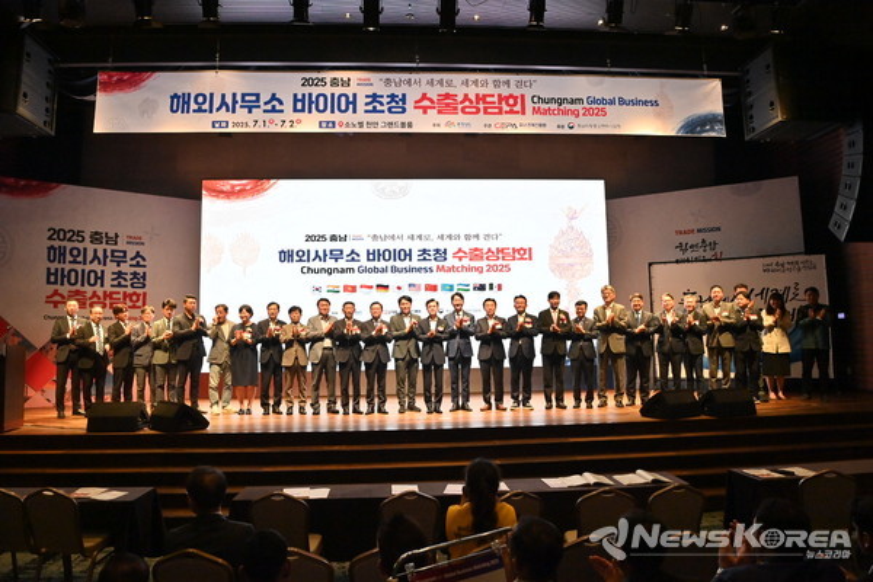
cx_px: 436
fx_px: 582
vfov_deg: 53.1
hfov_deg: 73.7
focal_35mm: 24
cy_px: 291
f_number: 8
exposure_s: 1/320
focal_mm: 24
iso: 4000
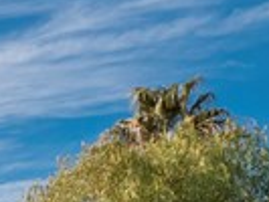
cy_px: 438
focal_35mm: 123
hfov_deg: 9.8
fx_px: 957
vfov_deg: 10.8
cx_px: -631
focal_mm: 8
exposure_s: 1/400
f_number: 7.1
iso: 400
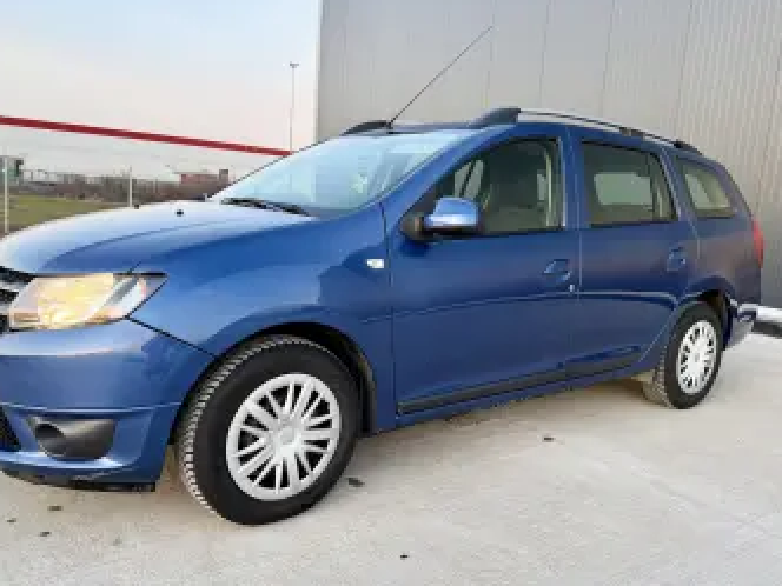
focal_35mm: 26
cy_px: 304
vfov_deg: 53.1
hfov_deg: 67.2
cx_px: 367
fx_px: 587
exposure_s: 1/121
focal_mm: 6.76
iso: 125
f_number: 1.78
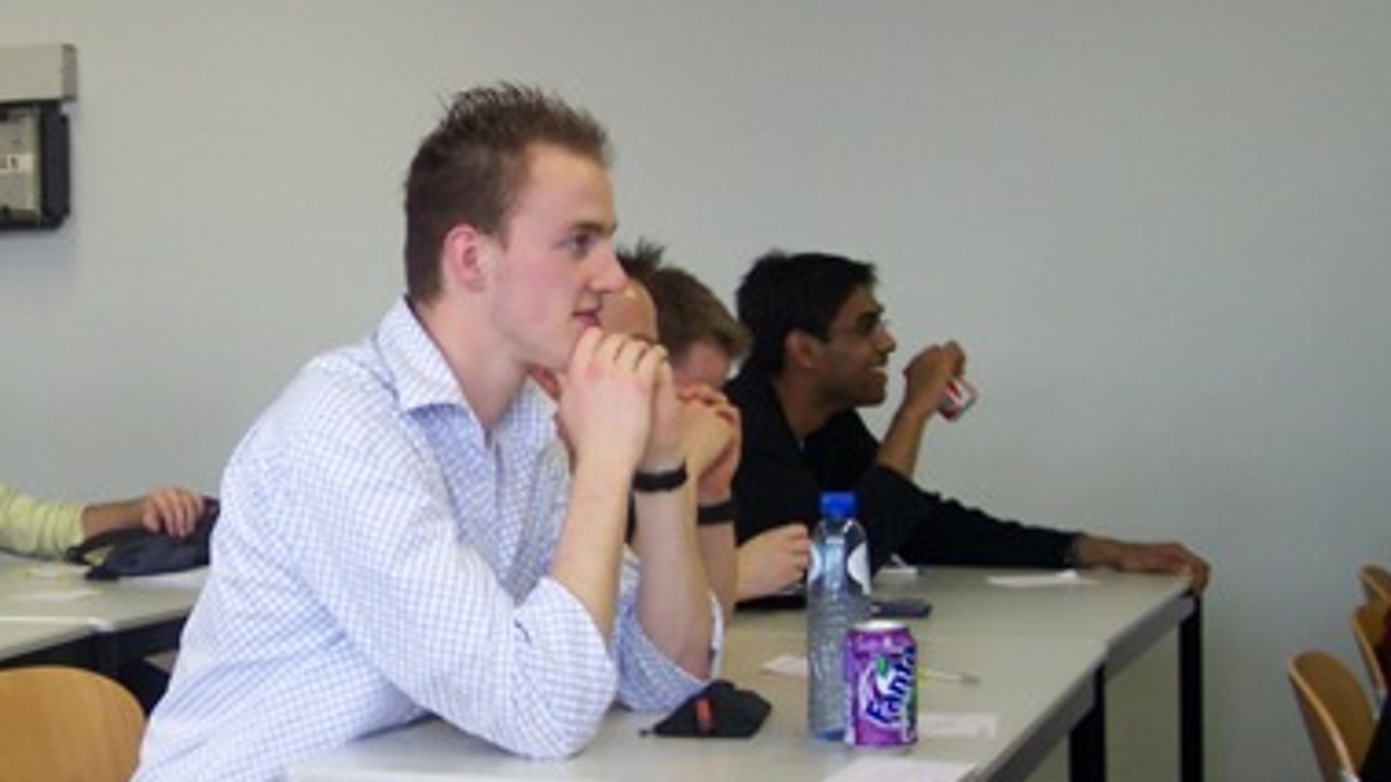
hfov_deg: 29.3
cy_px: 308
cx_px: 233
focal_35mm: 70
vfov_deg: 17.2
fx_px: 2581
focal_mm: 8
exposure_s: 1/60
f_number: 2.8
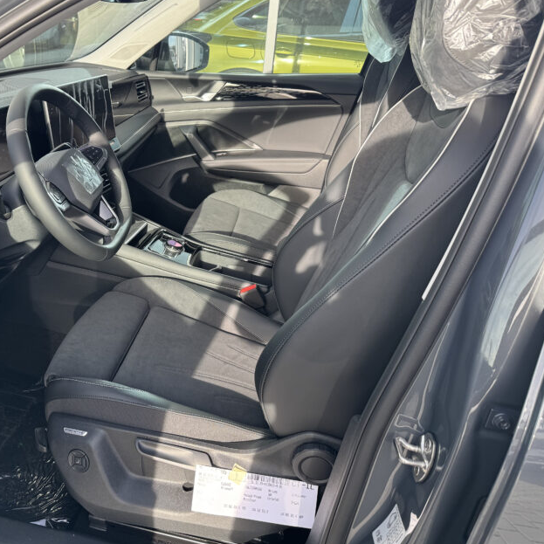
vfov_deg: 52.5
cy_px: 253
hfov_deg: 50.8
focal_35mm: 31
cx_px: 151
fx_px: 551
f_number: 1.78
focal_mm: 6.76
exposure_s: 1/572
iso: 80
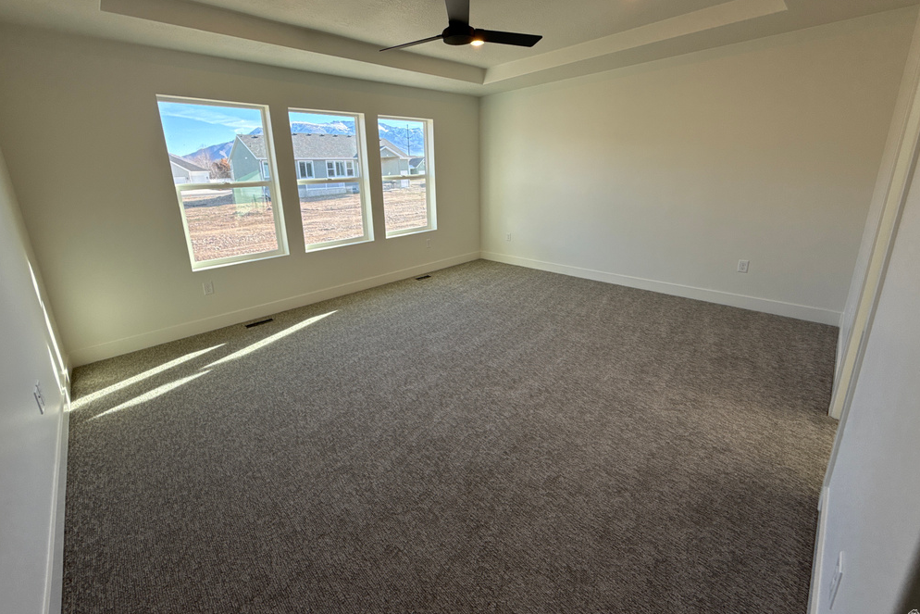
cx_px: 449
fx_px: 383
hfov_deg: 100.4
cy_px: 268
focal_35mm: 15
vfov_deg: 77.0
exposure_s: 1/269
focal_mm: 2.22
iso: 64
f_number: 2.2
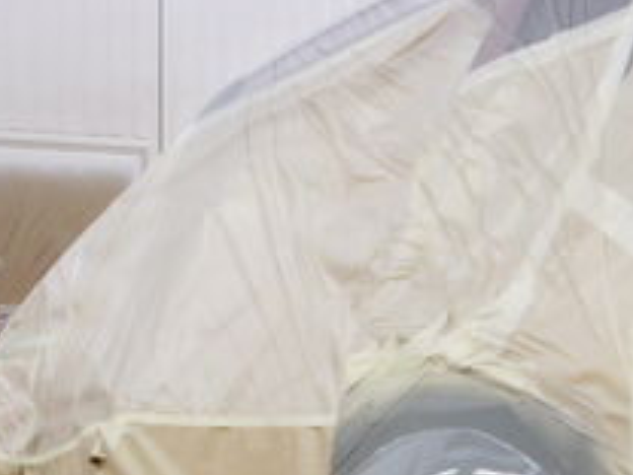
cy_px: 670
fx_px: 2140
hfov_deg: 16.8
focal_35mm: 117
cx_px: 447
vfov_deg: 12.2
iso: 120
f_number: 2.8
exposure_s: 1/45
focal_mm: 6.3
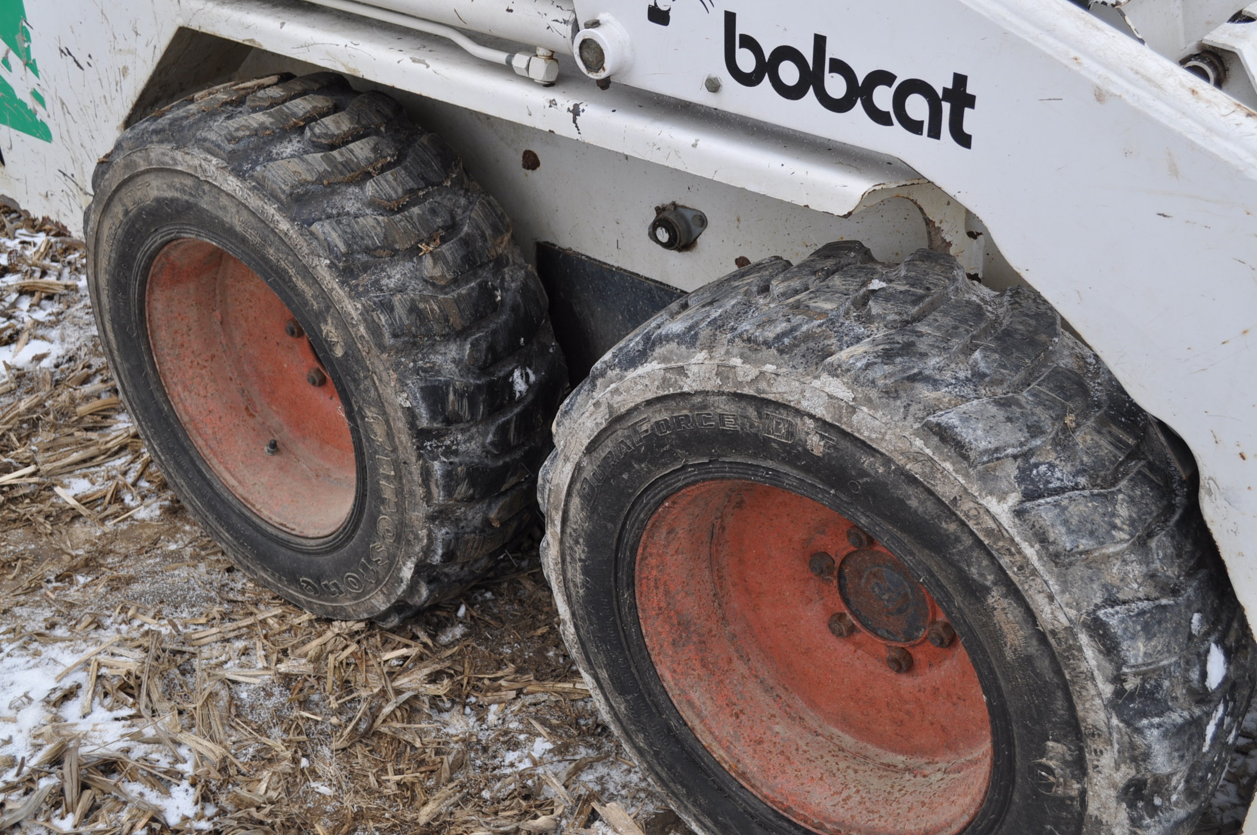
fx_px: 1517
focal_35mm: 44
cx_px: 628
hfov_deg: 45.0
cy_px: 418
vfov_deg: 30.8
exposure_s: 1/125
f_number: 5.6
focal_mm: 29
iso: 200
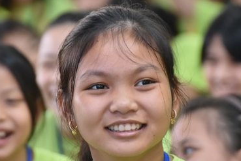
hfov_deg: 5.8
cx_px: 144
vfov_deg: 3.9
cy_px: 125
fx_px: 2359
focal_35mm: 352
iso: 3200
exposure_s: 1/125
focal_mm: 200
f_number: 5.6
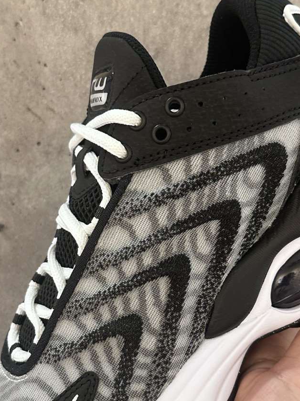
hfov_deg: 26.5
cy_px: 271
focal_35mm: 55
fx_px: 636
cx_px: 149
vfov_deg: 34.6
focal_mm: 6.86
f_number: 1.78
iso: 200
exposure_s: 1/100
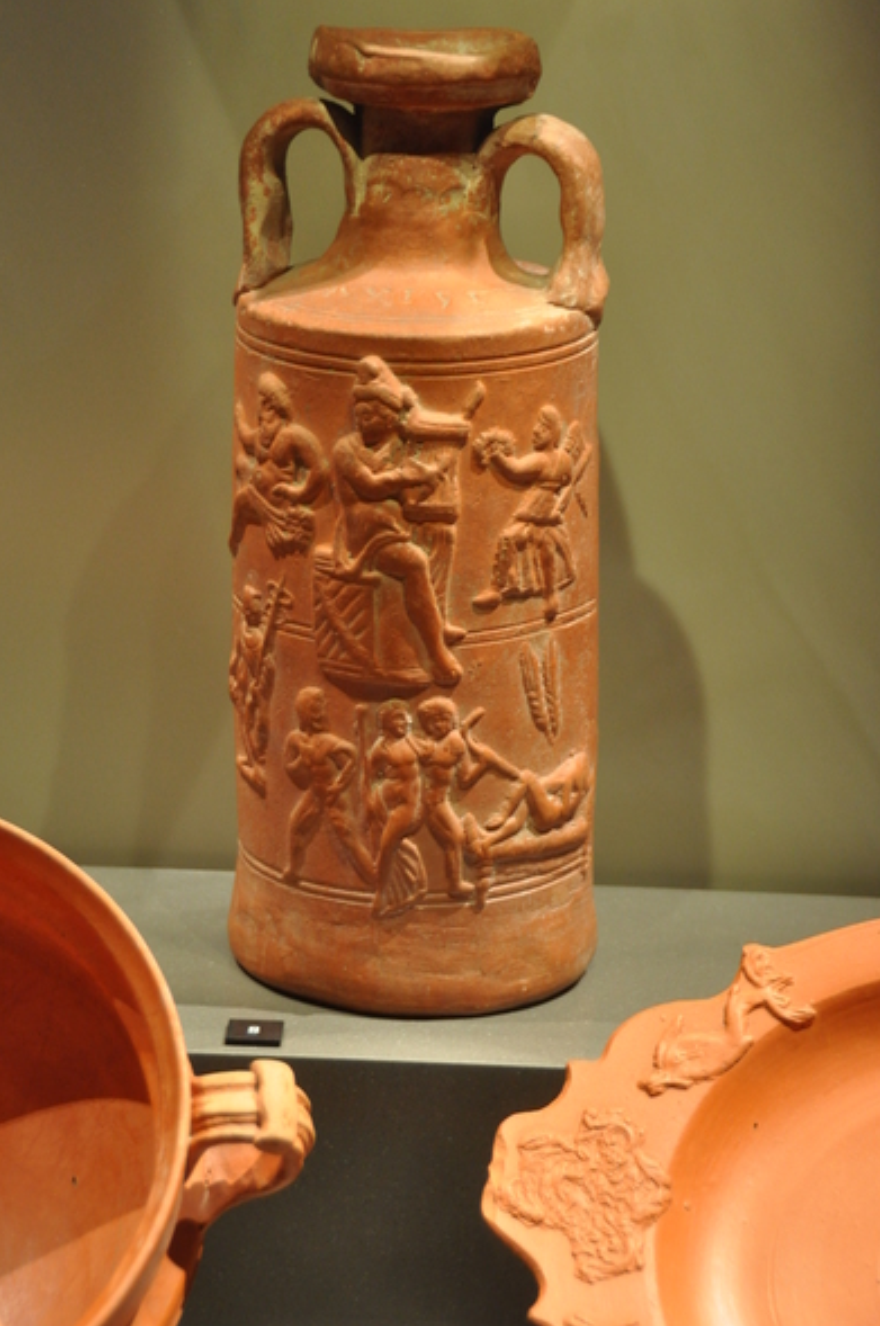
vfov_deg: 18.7
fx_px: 4029
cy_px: 615
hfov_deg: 12.5
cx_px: 388
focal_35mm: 110
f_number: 5
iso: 1000
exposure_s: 1/40
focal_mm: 65
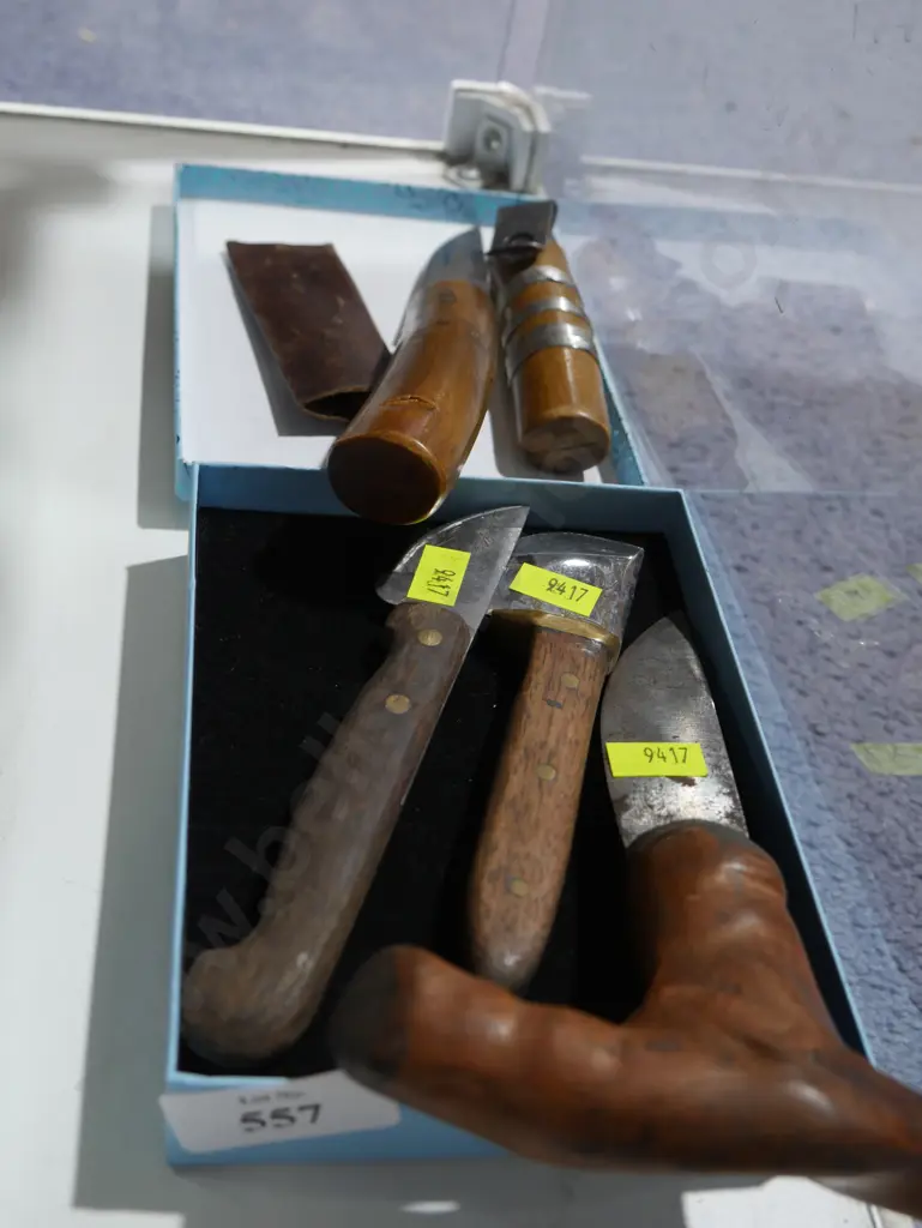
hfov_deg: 36.0
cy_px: 614
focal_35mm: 40
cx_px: 461
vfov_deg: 46.8
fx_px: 1419
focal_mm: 20
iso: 640
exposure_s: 1/60
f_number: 4.5
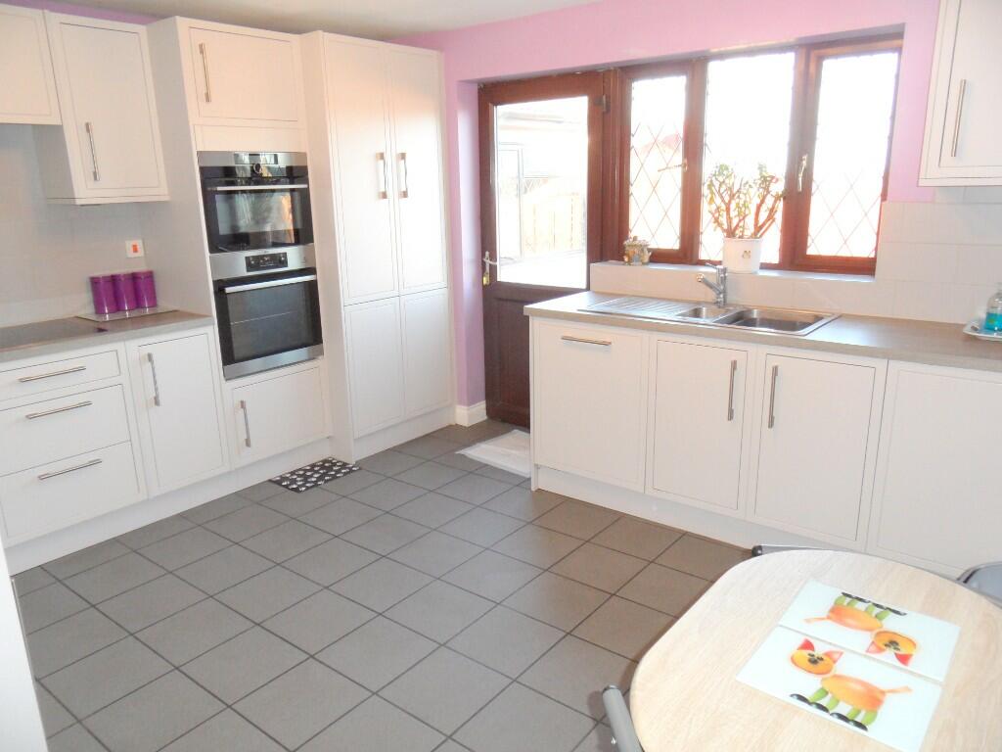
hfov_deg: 71.6
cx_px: 501
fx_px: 695
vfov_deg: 56.8
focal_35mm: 24
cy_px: 376
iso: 160
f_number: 3.2
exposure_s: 1/45
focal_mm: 3.9
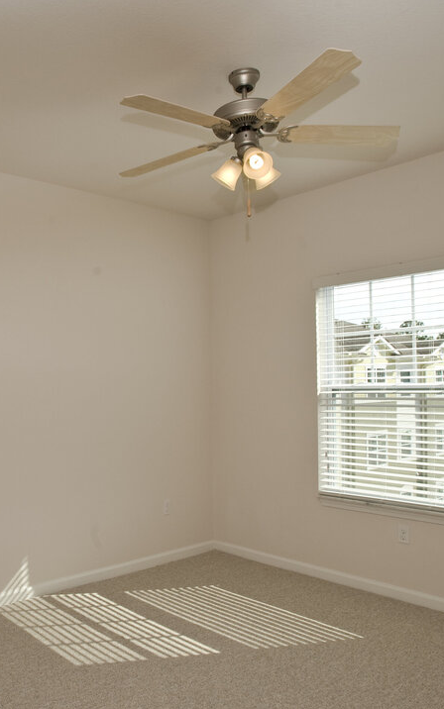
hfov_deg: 41.4
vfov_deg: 64.6
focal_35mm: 29
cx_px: 90
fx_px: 561
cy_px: 370
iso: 200
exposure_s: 1/125
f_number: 11
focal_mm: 17
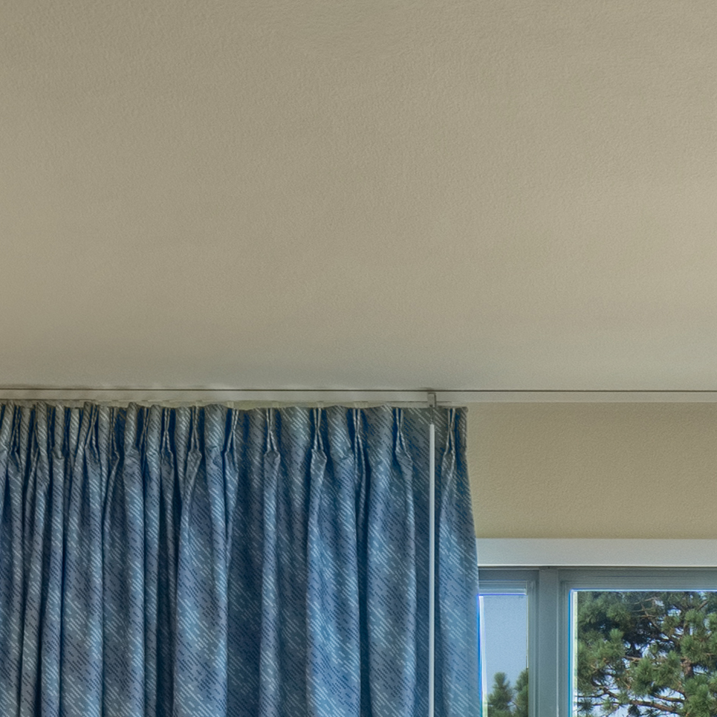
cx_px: 726
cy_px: 1159
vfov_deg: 16.3
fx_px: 2226
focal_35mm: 95
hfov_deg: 17.8
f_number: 7.1
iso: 250
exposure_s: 1/500
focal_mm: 12
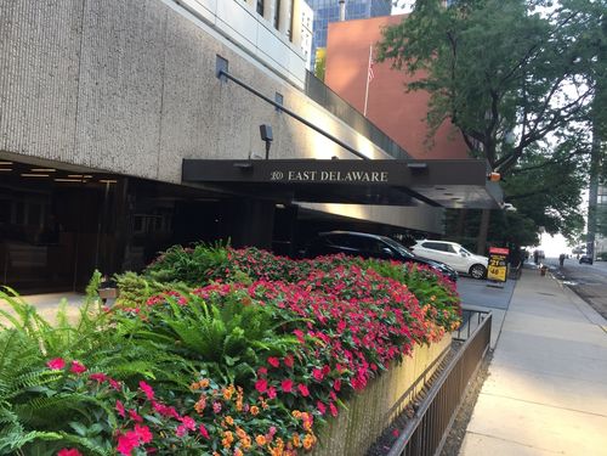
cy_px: 228
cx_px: 304
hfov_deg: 61.7
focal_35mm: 29
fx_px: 509
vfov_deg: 48.2
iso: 32
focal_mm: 4.15
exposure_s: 1/120
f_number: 2.2
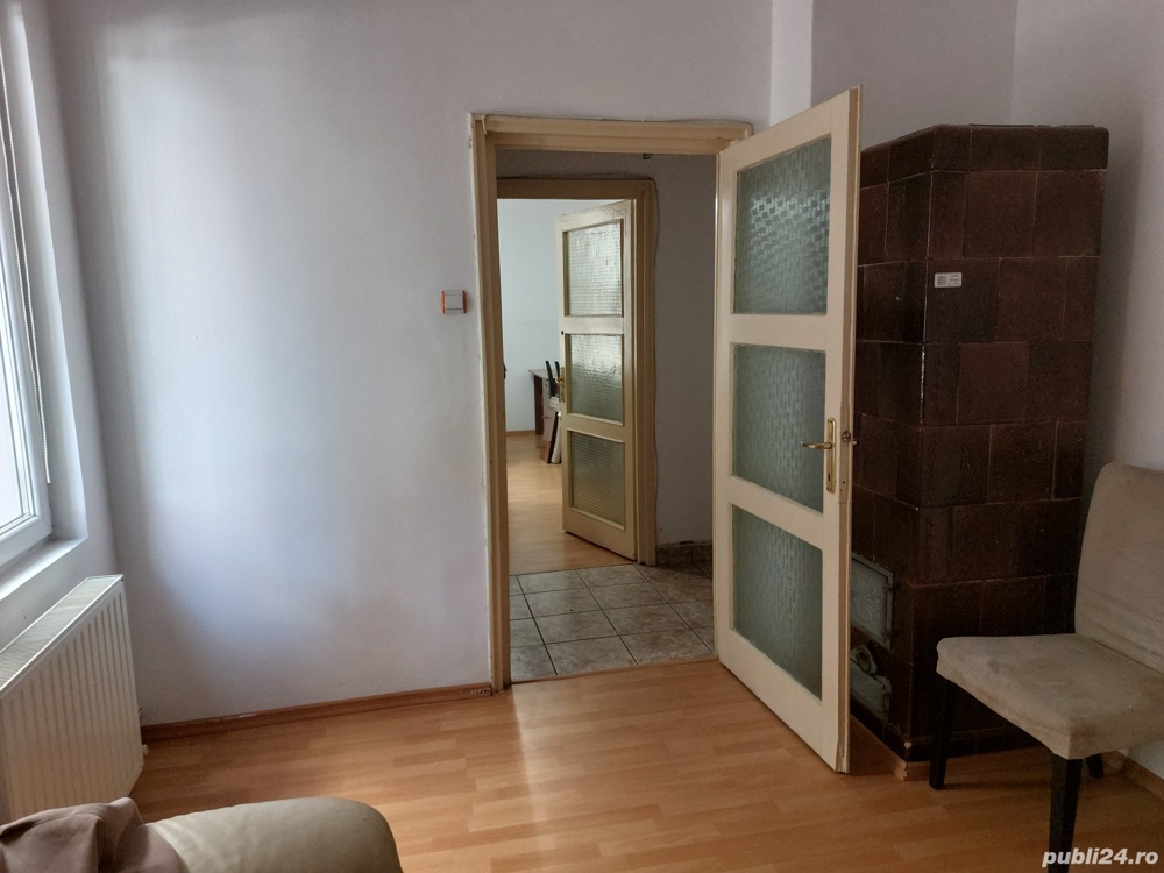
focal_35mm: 25
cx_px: 582
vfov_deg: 54.9
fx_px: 841
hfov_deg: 69.4
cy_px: 436
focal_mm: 5.23
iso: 320
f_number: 1.8
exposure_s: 1/50
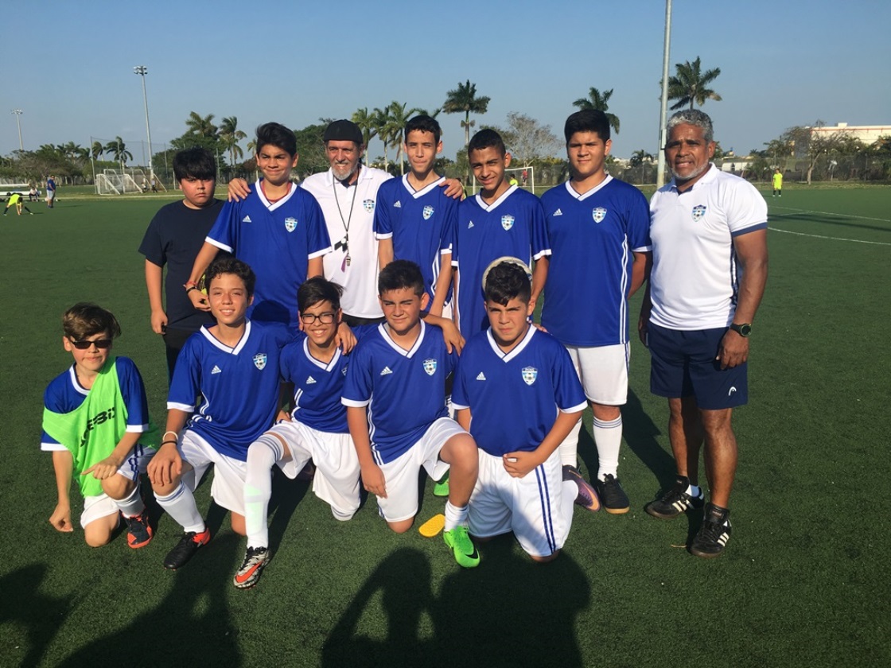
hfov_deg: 61.7
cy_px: 334
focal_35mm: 29
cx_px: 446
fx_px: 746
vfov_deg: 48.2
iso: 25
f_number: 2.2
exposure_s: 1/1789
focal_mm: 4.15
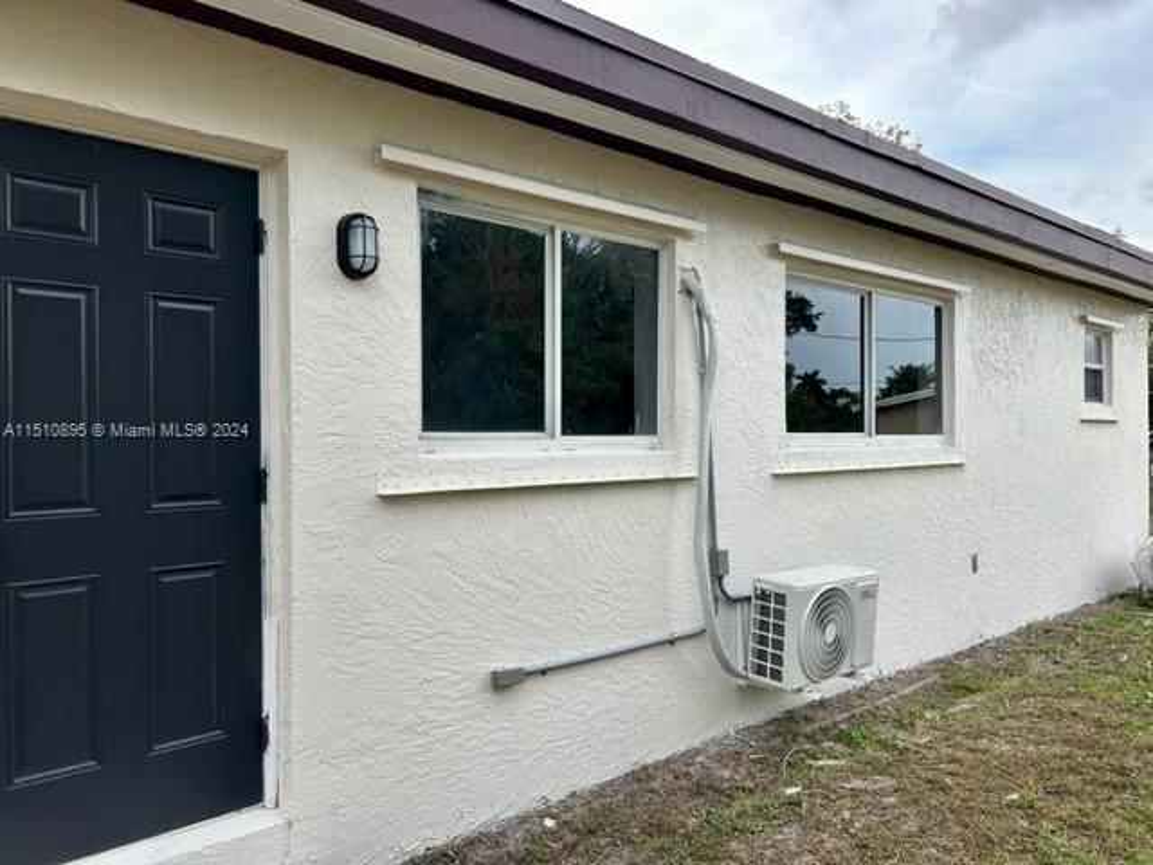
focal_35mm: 26
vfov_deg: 53.1
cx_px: 576
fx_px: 866
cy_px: 432
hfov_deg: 67.3
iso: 50
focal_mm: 5.7
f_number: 1.5
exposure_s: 1/572
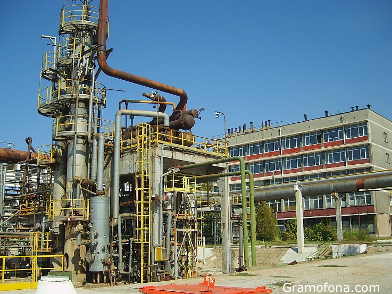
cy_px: 156
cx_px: 186
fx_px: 430
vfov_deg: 37.7
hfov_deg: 48.9
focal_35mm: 38
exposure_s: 1/180
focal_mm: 5.8
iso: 50
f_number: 7.1
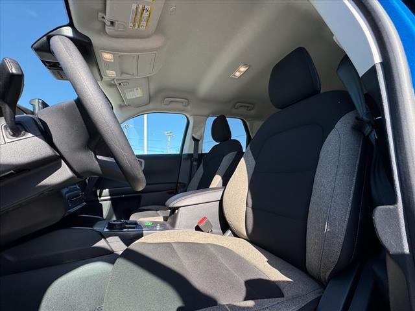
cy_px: 156
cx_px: 208
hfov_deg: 102.1
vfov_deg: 85.7
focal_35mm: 14
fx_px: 168
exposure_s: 1/343
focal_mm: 2.22
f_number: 2.2
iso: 40
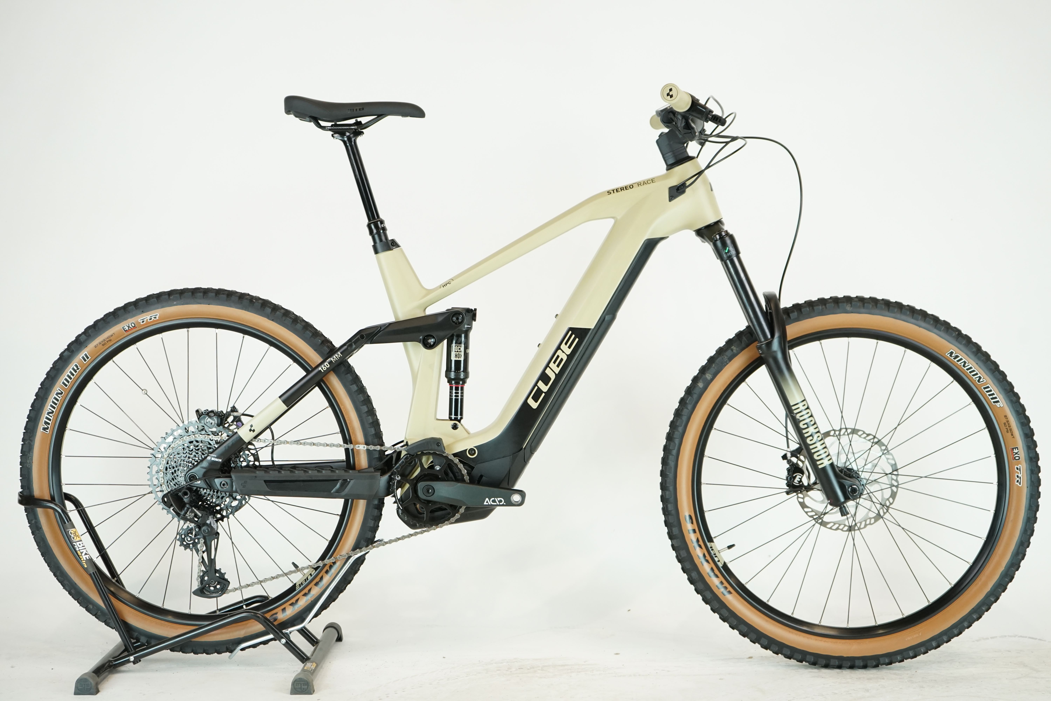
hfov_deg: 35.6
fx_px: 1635
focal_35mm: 56
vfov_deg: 24.2
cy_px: 350
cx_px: 526
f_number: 5
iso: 1250
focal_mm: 56
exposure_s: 1/200
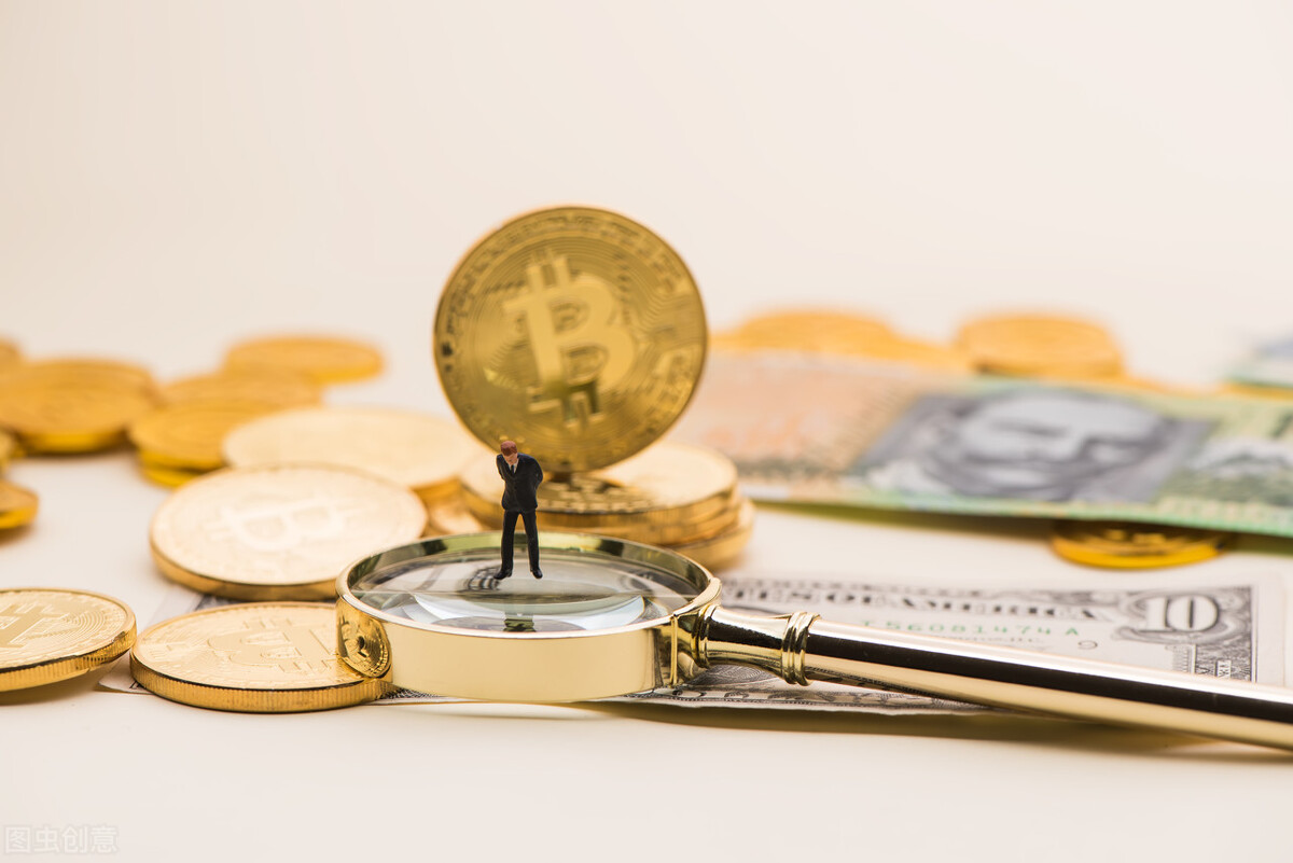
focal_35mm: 105
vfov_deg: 13.1
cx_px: 646
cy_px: 432
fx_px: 3772
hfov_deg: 19.4
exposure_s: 1/30
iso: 64
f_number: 8
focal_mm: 105
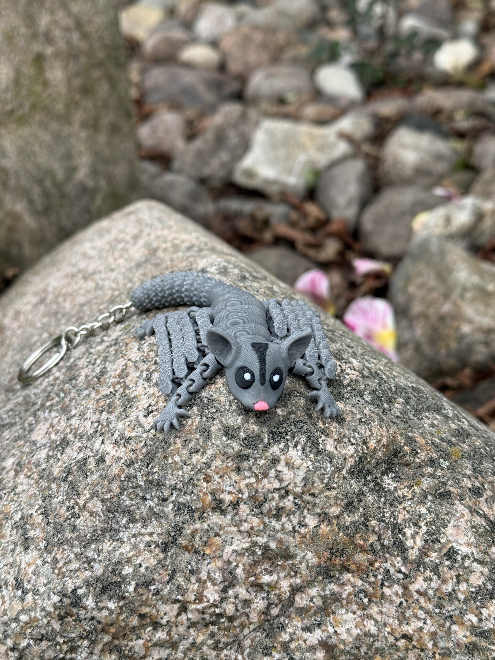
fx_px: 915
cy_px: 330
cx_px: 248
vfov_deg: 39.7
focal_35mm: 48
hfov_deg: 30.3
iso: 64
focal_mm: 6.76
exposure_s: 1/802
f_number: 1.78
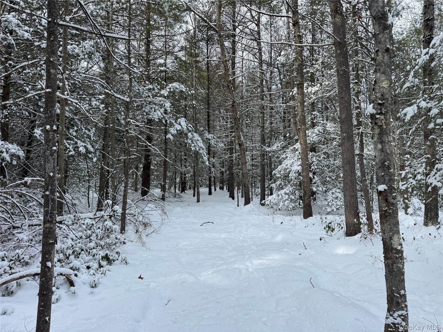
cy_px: 166
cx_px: 222
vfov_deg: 56.8
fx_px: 307
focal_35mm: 24
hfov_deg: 71.6
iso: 80
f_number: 1.78
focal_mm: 6.76
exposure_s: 1/1026
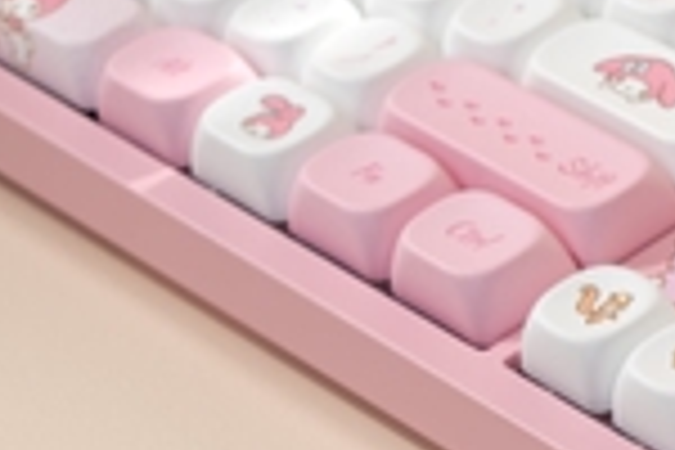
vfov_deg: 6.2
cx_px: 981
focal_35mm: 221
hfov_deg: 9.1
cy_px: 405
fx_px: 4143
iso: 640
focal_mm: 46
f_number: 8
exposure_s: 1/160
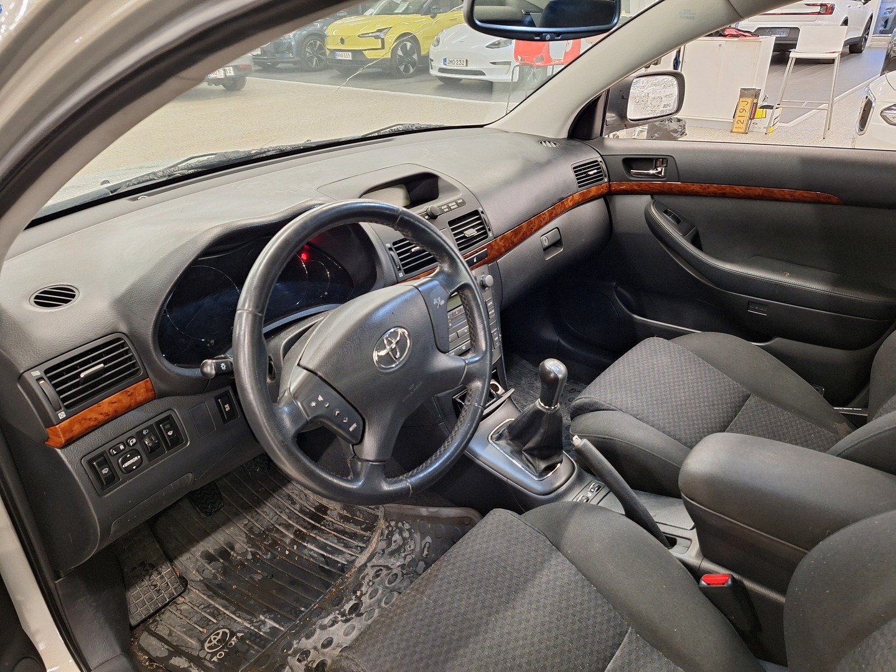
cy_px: 336
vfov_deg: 58.9
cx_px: 448
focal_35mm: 23
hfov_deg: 73.9
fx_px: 595
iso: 250
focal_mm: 5.54
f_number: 1.8
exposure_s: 1/25
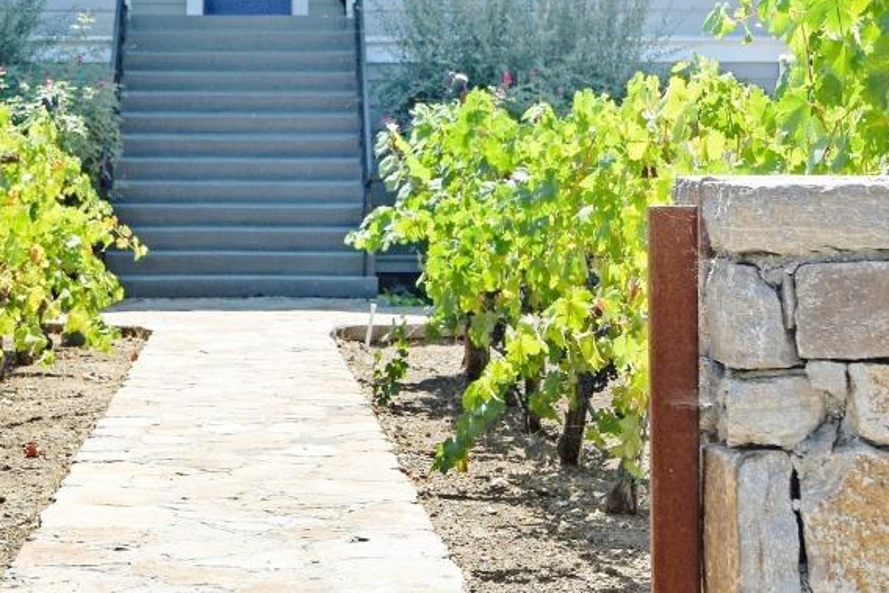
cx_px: 219
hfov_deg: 21.3
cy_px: 211
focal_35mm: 95
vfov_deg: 14.4
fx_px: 2346
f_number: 8
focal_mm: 24
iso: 100
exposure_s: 1/250
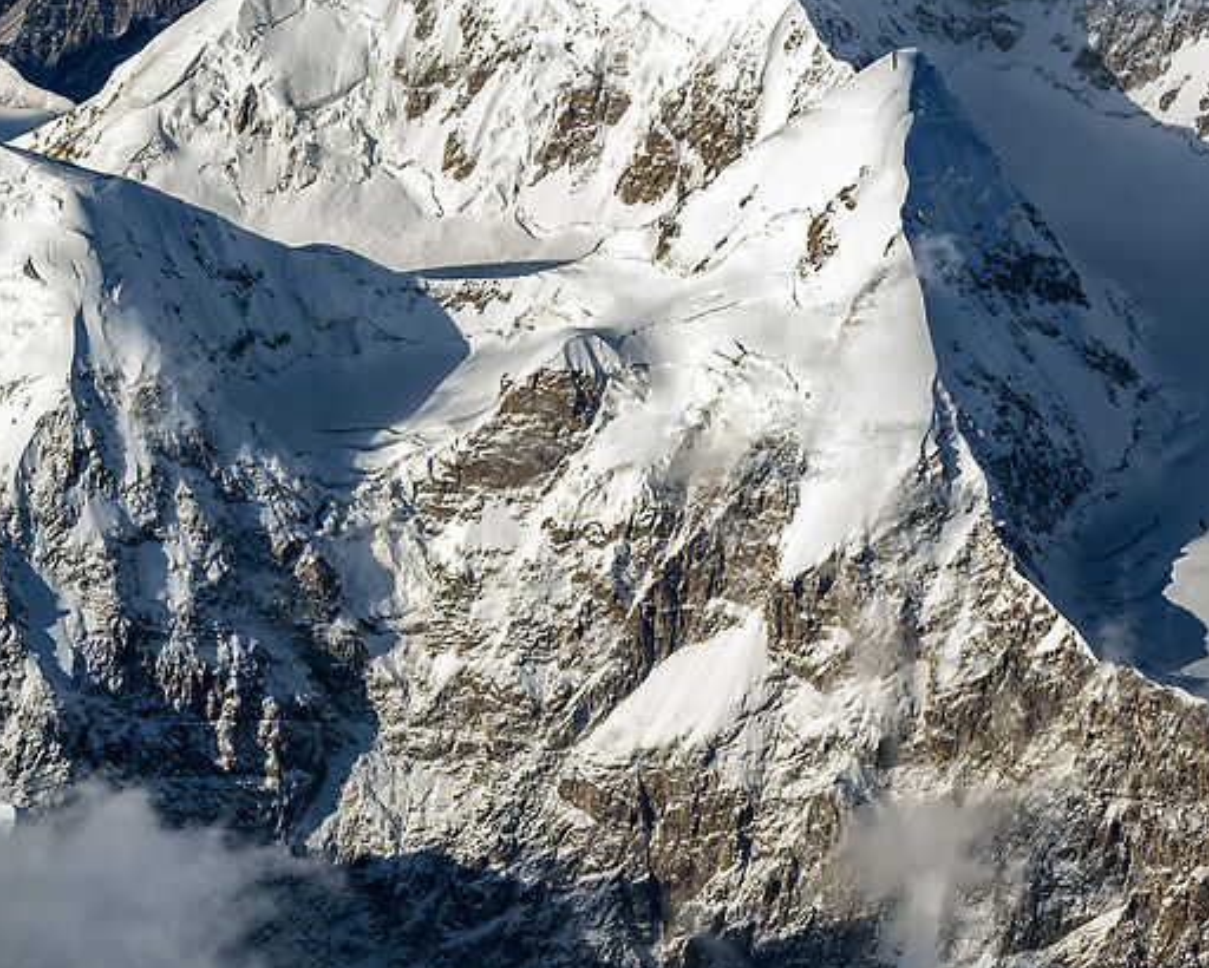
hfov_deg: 5.4
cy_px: 921
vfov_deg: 4.3
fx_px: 12743
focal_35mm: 356
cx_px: -349
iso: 100
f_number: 6.3
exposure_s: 1/1000
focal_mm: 81
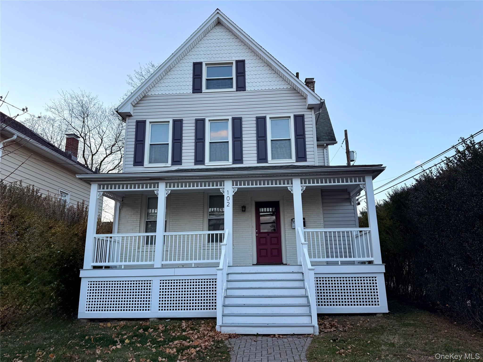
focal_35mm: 24
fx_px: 335
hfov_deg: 71.6
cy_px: 181
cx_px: 242
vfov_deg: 56.8
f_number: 1.78
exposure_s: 1/632
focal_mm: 6.76
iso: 80
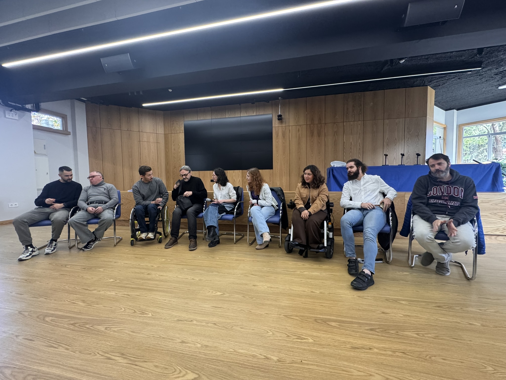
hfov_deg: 102.1
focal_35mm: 14
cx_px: 253
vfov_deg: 85.7
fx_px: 205
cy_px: 190
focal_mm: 2.22
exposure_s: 1/57
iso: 500
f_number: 2.2
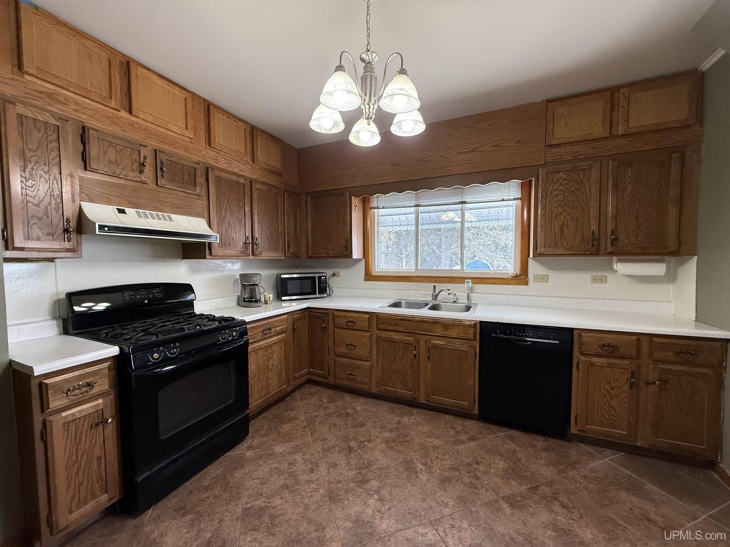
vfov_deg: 85.7
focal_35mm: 14
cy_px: 274
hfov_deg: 102.1
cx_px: 365
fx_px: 295
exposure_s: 1/120
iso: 250
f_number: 2.2
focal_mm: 2.22
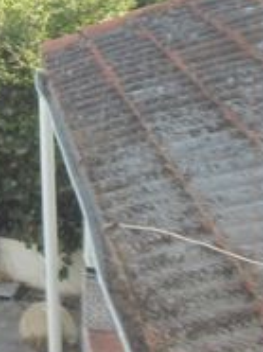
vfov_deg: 17.5
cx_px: -389
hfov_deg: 11.1
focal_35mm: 110
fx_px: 1117
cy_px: -6
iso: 125
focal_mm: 5
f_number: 3.5
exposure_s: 1/100
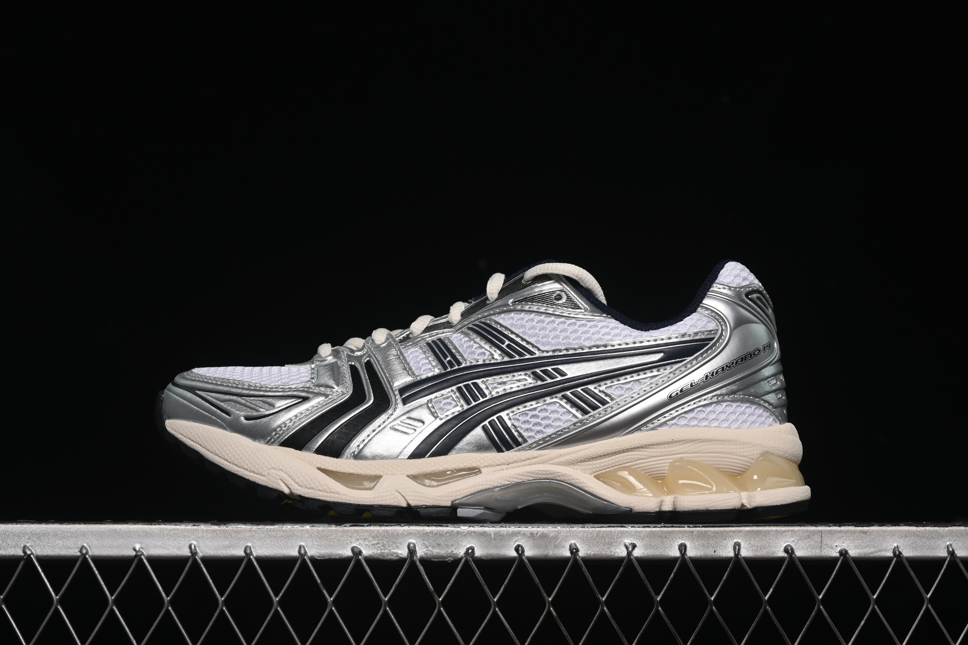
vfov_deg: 18.2
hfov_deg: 27.0
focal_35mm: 75
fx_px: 2017
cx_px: 484
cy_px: 322
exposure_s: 1/60
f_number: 7.1
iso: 160
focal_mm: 50
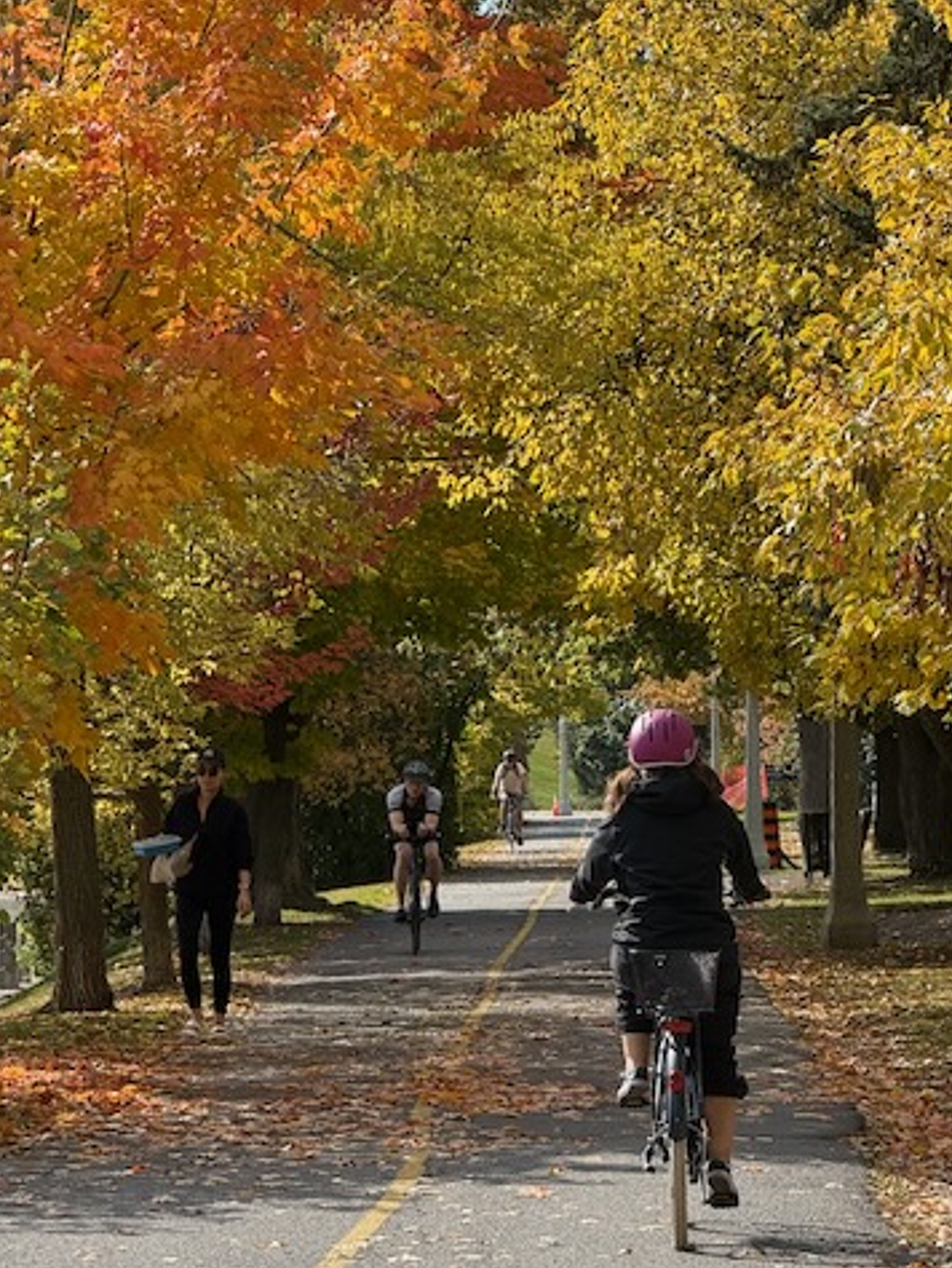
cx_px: 634
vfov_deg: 12.2
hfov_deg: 9.2
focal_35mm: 162
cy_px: 685
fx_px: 5935
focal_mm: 15.66
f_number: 2.8
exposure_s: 1/840
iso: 50
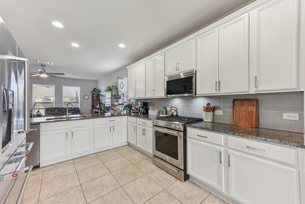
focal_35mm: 14
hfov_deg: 104.2
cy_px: 102
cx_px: 152
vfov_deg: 81.2
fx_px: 119
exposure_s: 1/20
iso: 400
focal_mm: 14
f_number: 8
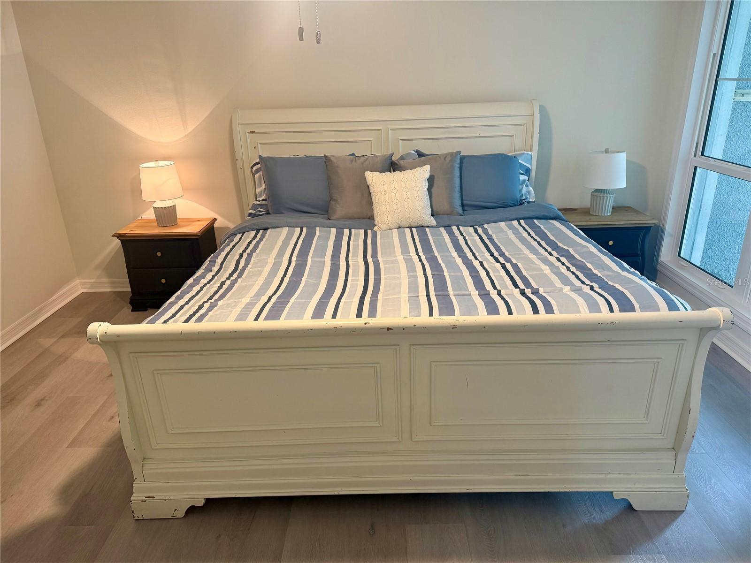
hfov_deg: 71.6
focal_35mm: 24
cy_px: 282
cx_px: 376
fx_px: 521
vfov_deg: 56.8
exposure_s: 1/60
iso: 160
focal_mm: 6.76
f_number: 1.78
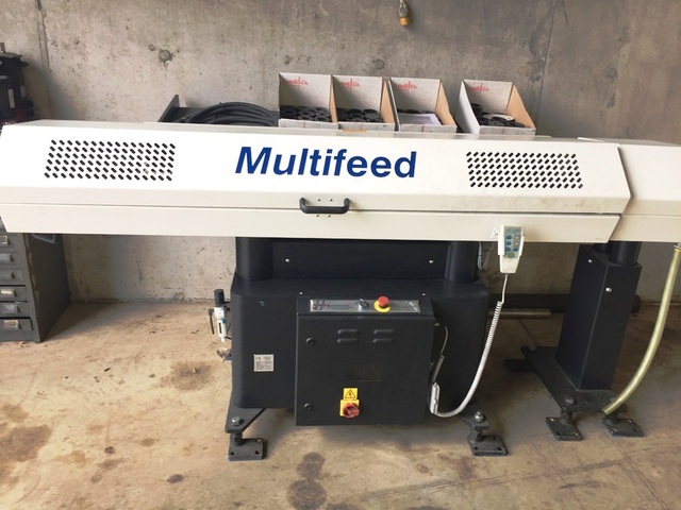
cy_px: 255
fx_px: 571
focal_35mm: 29
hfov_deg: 61.7
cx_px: 340
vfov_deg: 48.2
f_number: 2.2
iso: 32
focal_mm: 4.15
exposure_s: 1/50
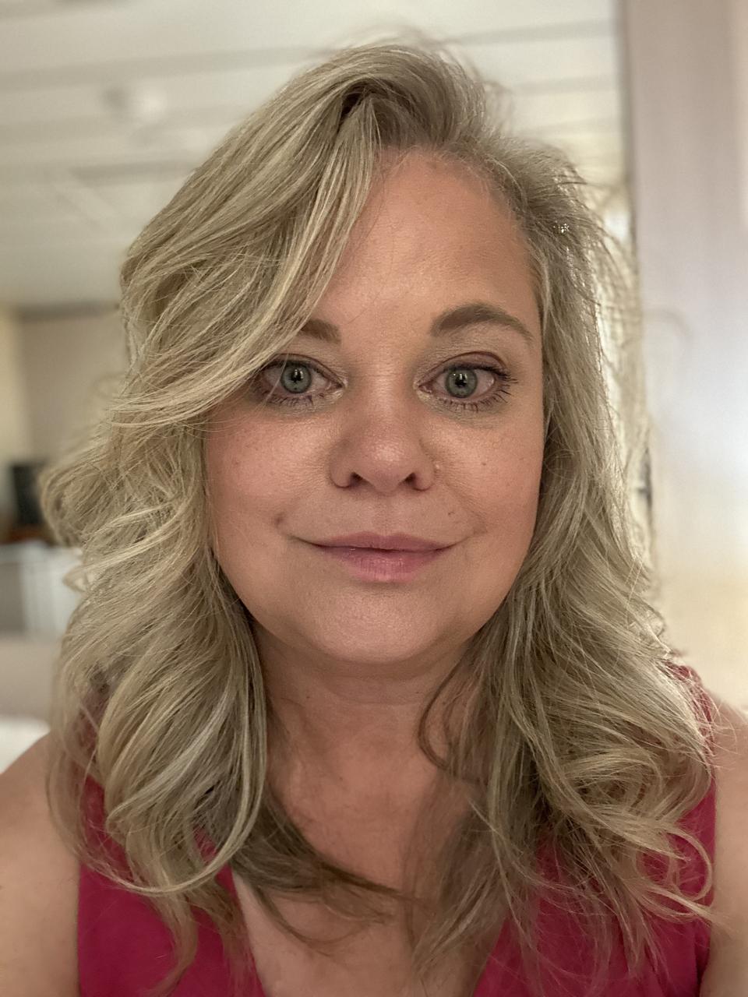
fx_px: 864
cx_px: 374
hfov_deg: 46.8
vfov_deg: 60.0
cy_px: 498
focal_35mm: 30
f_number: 1.9
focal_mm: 2.69
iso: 500
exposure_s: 1/30
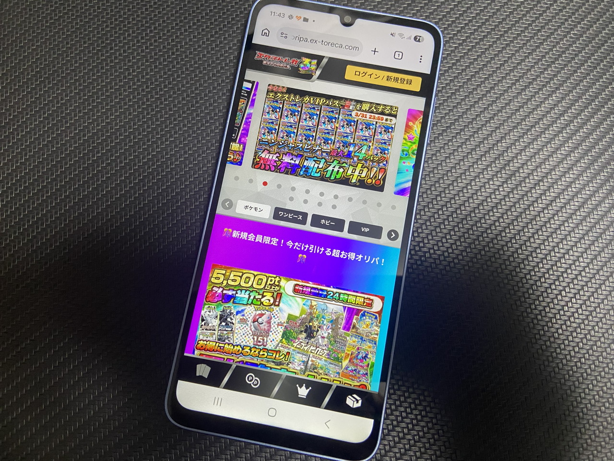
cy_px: 230
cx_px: 307
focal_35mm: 26
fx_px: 461
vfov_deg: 53.1
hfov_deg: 67.3
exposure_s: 1/50
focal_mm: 4.25
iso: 250
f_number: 1.8
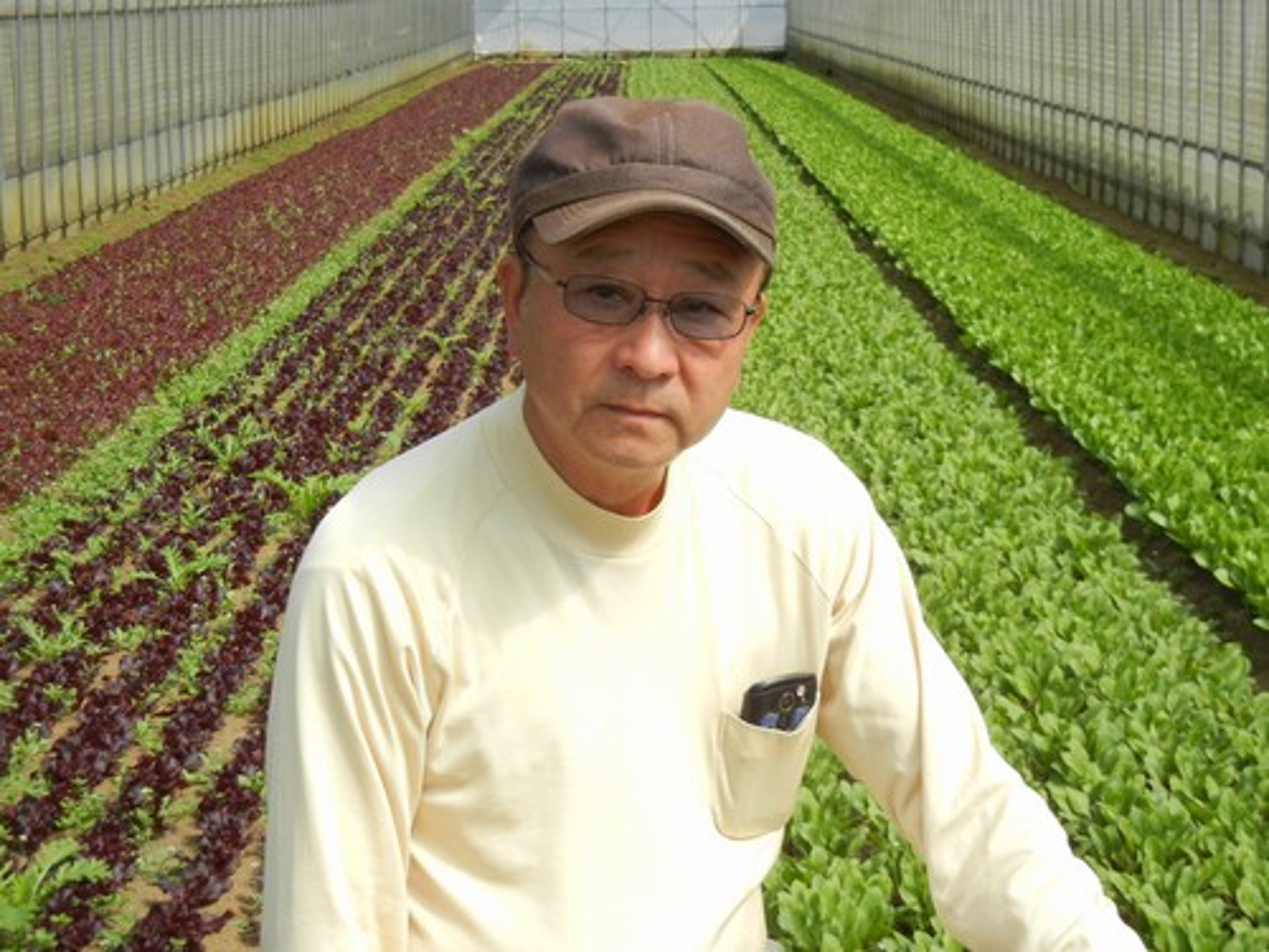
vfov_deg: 21.6
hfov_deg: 28.6
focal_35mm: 68
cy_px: 476
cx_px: 634
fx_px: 2493
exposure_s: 1/362
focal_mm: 12.2
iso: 400
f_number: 8.2
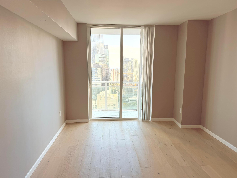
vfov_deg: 56.8
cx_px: 118
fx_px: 164
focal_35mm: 24
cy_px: 89
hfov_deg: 71.6
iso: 100
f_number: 1.78
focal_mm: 6.76
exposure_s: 1/326
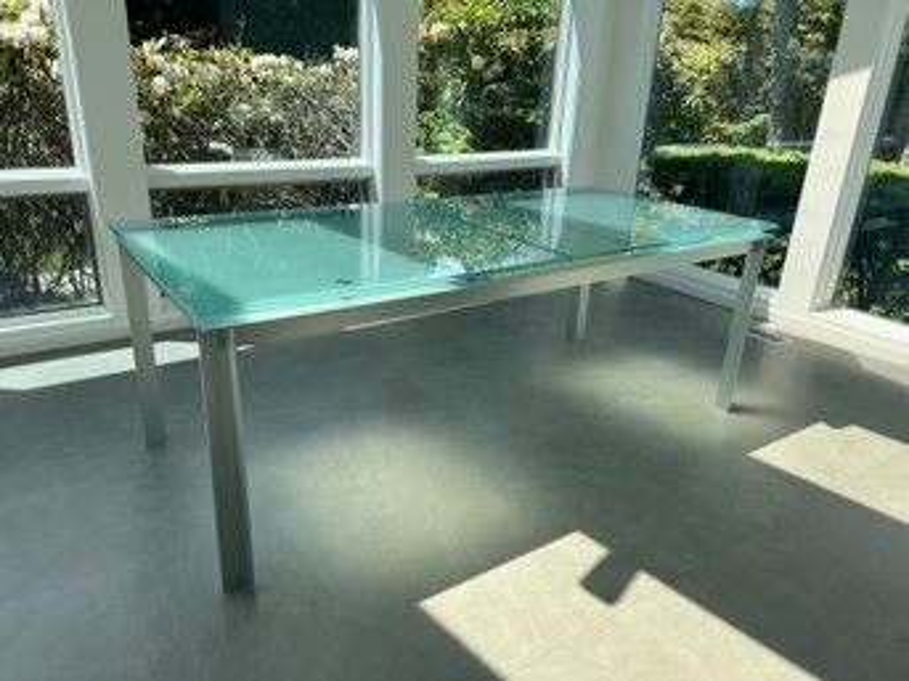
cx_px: 454
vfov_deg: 53.0
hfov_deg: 67.3
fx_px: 683
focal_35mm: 26
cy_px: 340
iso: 50
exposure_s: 1/1135
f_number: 1.5
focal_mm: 5.7
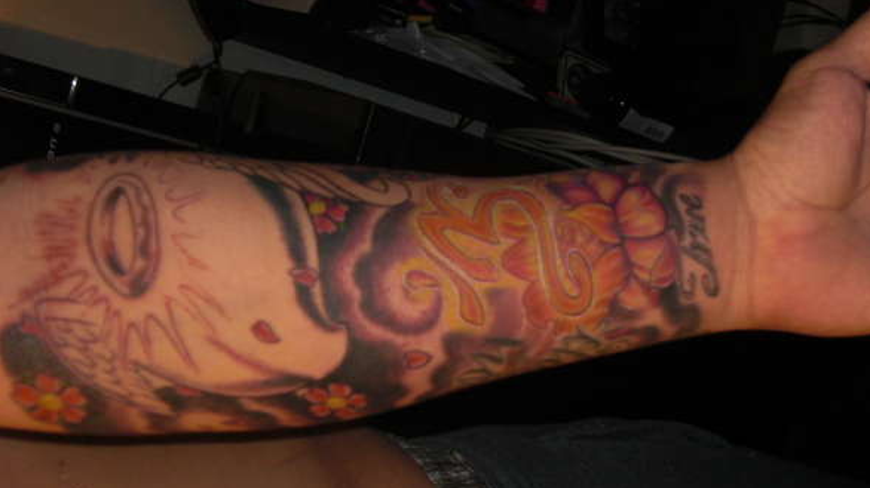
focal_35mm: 48
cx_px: 444
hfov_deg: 42.9
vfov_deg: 24.8
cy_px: 319
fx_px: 1107
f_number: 3.1
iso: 200
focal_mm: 7.6
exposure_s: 1/30
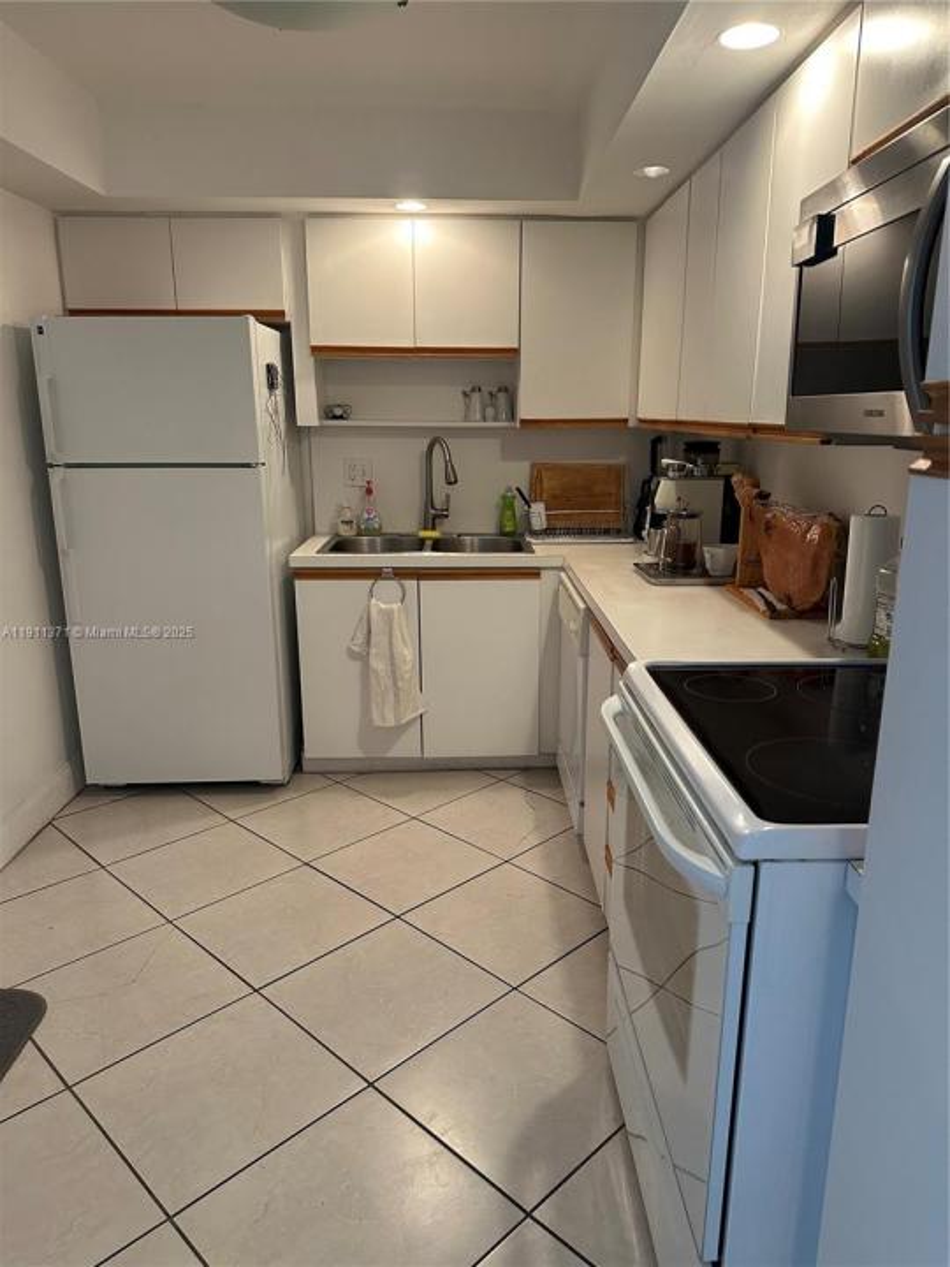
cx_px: 475
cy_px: 634
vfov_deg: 71.6
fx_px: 878
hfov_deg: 56.8
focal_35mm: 24
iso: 250
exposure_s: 1/60
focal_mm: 6.86
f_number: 1.78
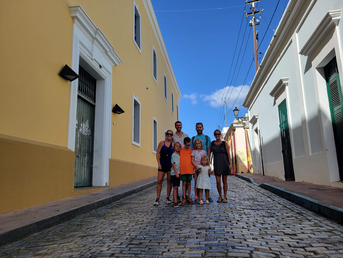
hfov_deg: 67.3
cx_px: 172
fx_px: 258
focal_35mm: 26
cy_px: 129
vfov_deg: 53.1
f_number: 1.8
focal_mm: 5.4
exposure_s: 1/1785
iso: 40
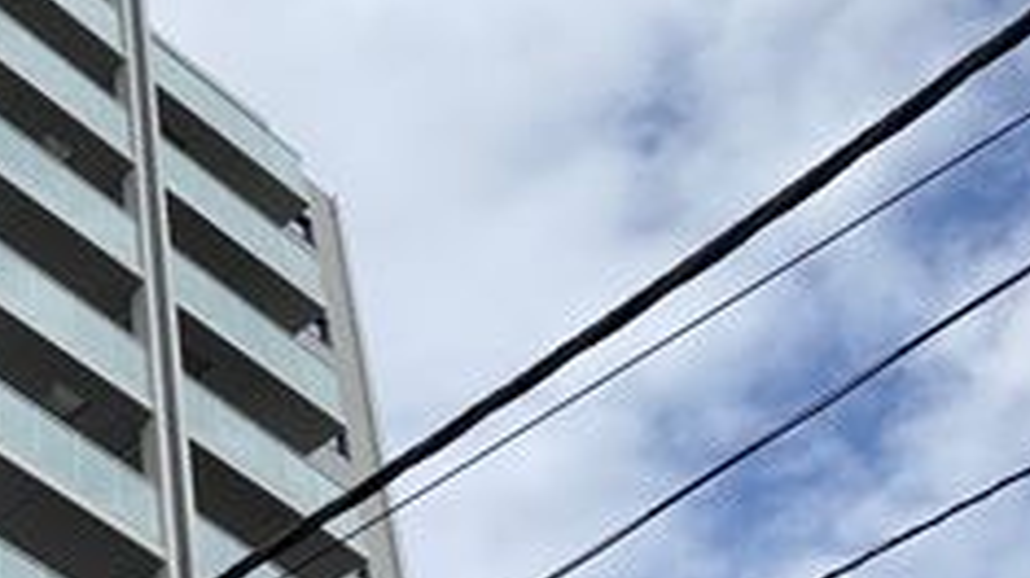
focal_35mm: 77
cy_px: 683
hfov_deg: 24.6
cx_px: -241
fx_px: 2102
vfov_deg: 15.2
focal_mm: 4.25
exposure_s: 1/3846
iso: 32
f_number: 1.8
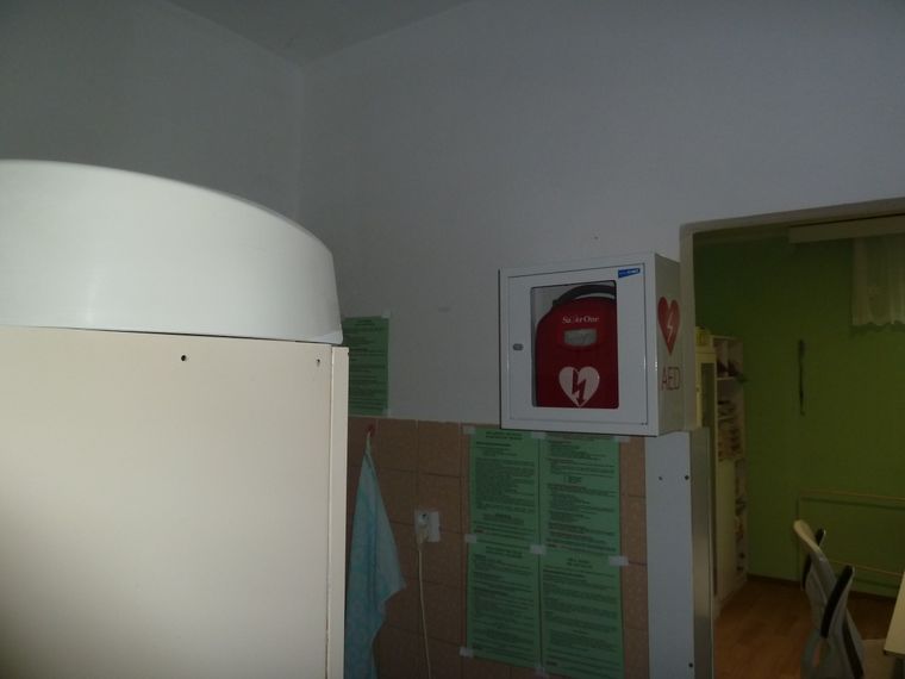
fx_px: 654
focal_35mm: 25
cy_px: 340
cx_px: 452
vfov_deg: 54.9
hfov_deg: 69.4
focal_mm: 4.1
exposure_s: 1/30
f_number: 3.3
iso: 160
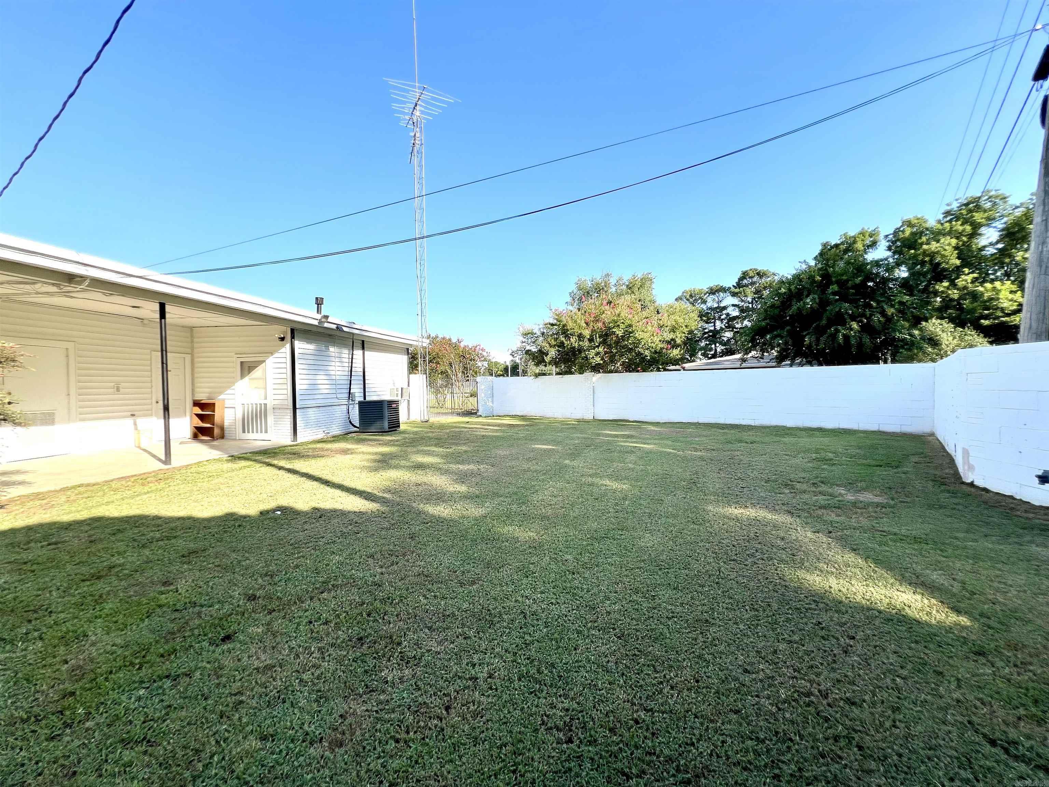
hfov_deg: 106.2
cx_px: 524
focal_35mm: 13
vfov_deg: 89.9
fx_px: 394
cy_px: 394
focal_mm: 1.57
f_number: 1.8
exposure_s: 1/951
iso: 32
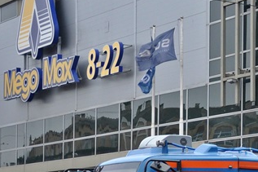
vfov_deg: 8.7
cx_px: 416
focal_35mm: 156
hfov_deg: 12.4
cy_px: 210
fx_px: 1117
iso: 400
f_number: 4.5
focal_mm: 30
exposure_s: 1/80
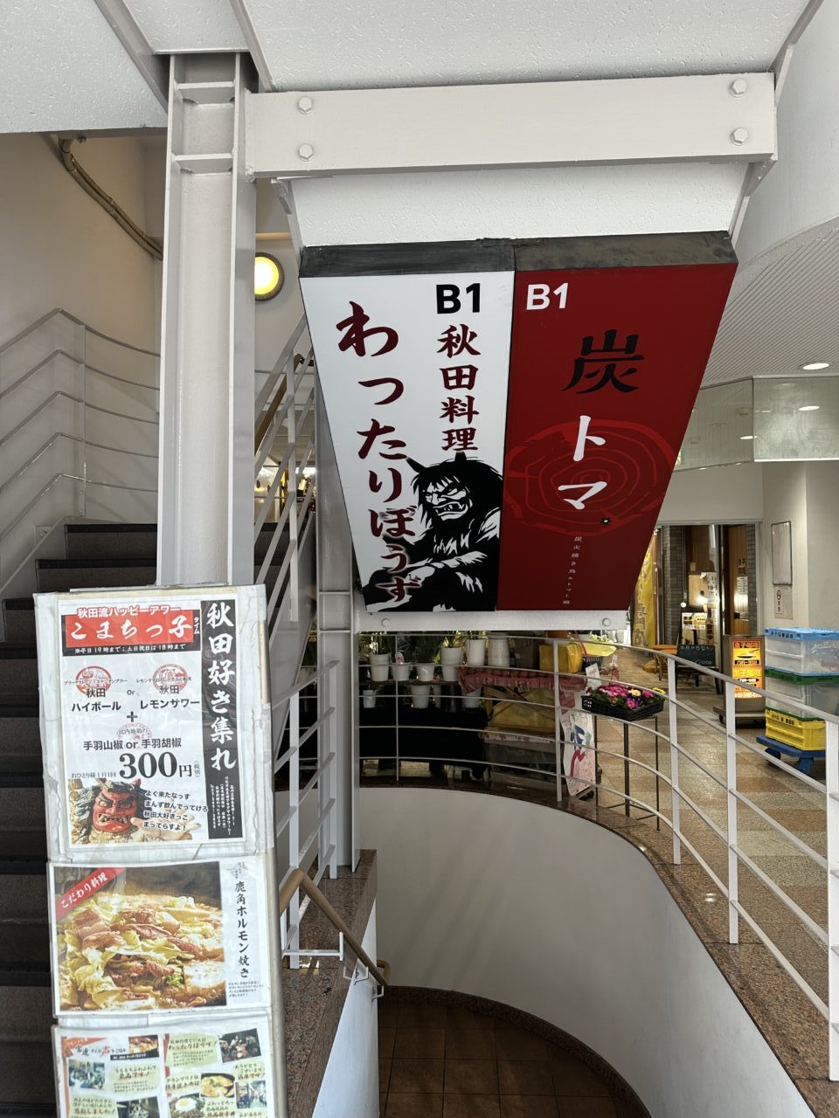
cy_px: 559
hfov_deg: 56.8
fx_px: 776
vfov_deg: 71.6
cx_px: 420
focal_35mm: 24
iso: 125
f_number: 1.78
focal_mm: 6.86
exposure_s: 1/100
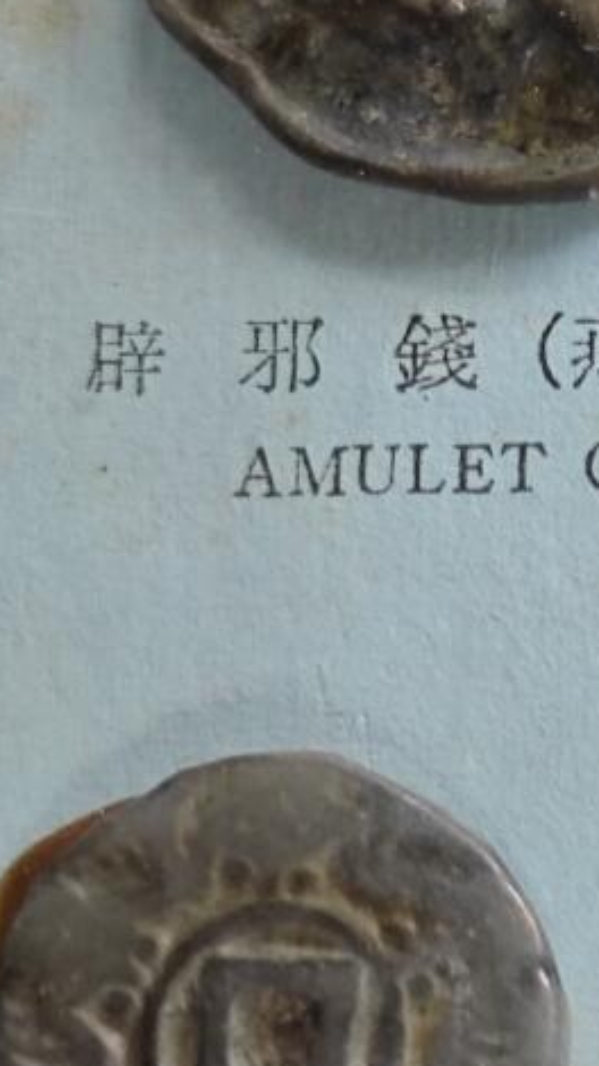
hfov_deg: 7.3
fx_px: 4494
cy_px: 440
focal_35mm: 159
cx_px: 1241
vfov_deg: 13.5
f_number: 1.6
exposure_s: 1/100
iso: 250
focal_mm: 5.84
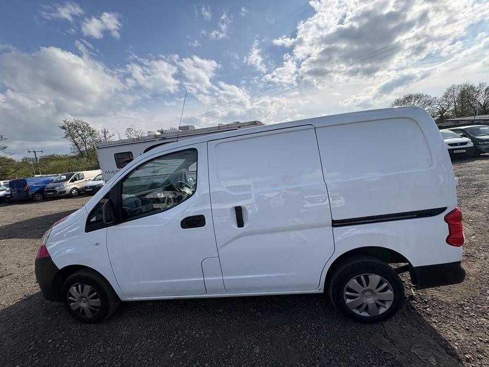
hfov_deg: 102.1
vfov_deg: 85.7
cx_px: 244
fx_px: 198
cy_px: 184
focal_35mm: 14
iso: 50
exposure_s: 1/2083
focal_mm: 2.22
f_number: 2.2
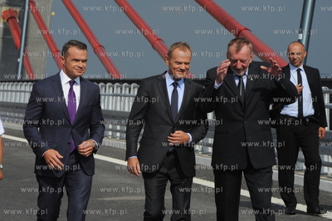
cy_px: 110
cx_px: 166
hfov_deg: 9.8
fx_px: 1935
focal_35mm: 210
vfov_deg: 6.5
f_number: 16
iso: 640
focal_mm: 210
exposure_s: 1/1000
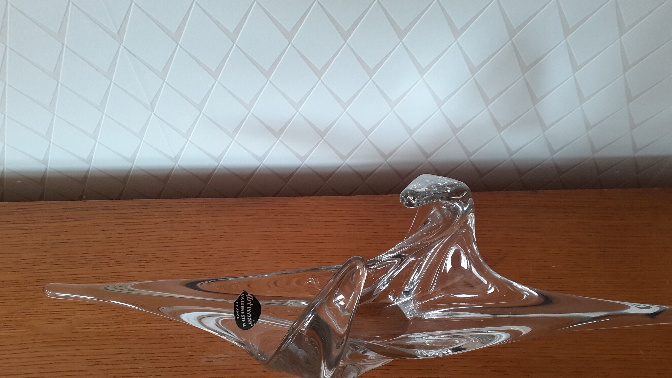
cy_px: 238
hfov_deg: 64.3
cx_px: 342
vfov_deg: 38.7
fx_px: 535
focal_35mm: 30
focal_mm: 3.6
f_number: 1.9
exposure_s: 1/100
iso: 80
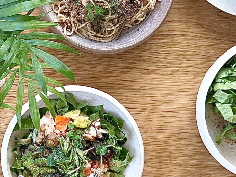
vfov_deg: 17.2
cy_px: 95
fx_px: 586
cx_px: -15
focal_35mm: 86
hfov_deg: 21.7
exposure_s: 1/120
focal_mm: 5.7
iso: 50
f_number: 1.5
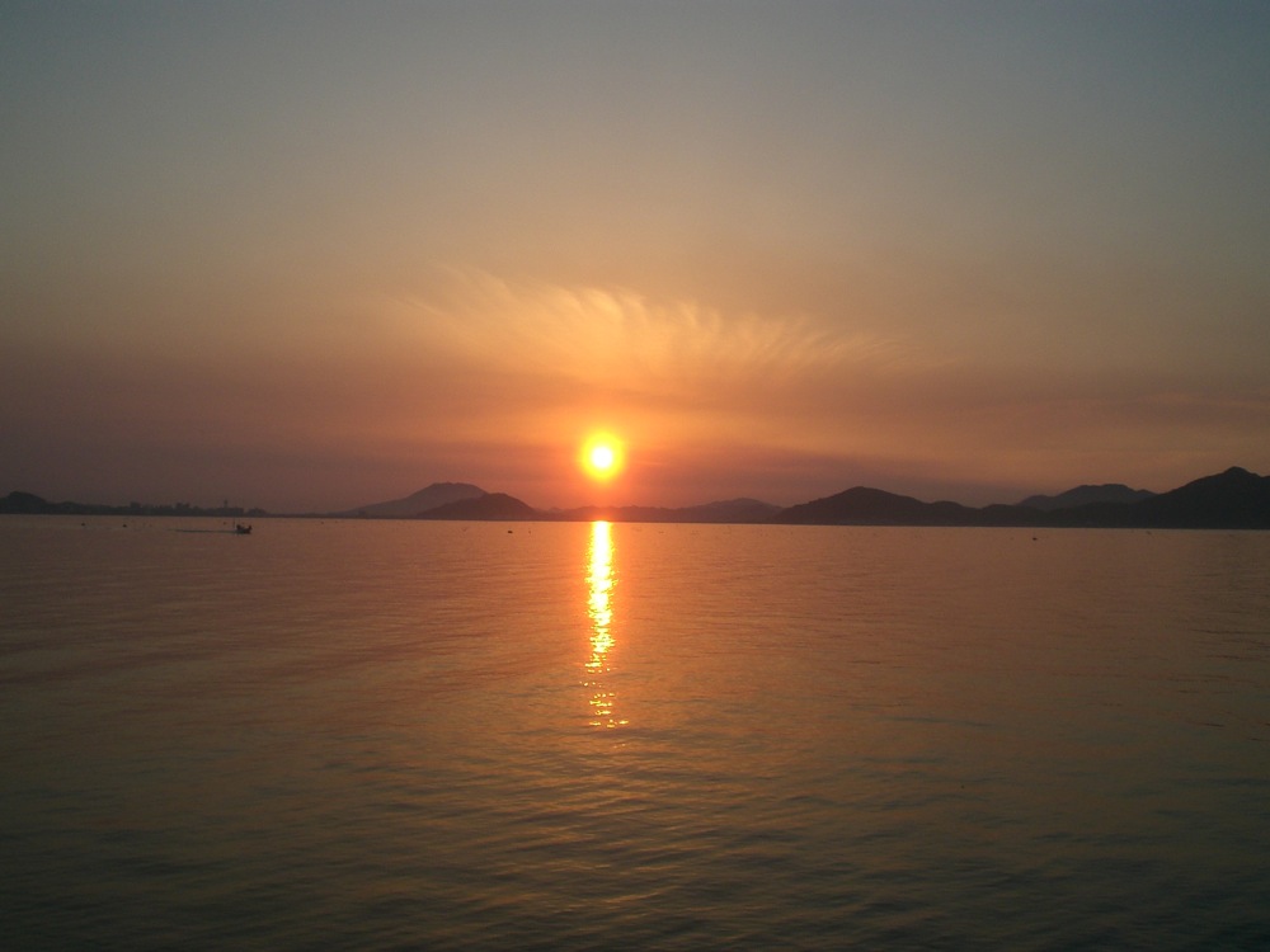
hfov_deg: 49.0
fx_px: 1394
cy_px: 476
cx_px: 635
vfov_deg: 37.7
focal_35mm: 38
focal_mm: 6.3
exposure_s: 1/320
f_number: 4.4
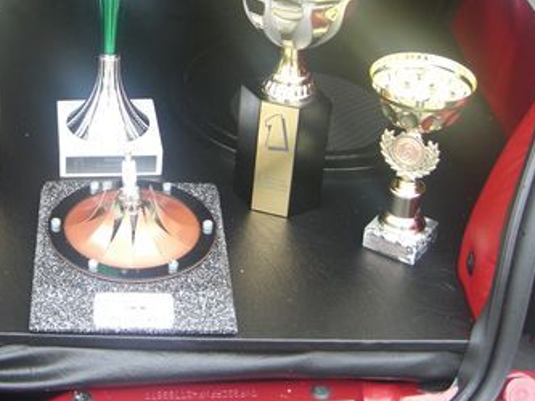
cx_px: 117
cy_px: 111
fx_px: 1129
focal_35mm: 73
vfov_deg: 20.1
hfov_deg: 26.2
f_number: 2.8
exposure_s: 1/125
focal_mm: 7.9
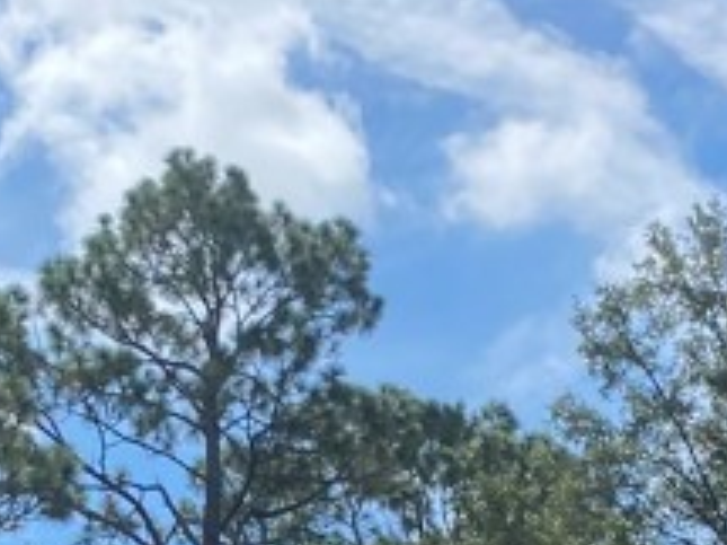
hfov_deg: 15.6
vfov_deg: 10.8
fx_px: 2603
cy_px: 1107
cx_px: 703
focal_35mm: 124
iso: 32
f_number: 1.8
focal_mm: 4.25
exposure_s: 1/2105
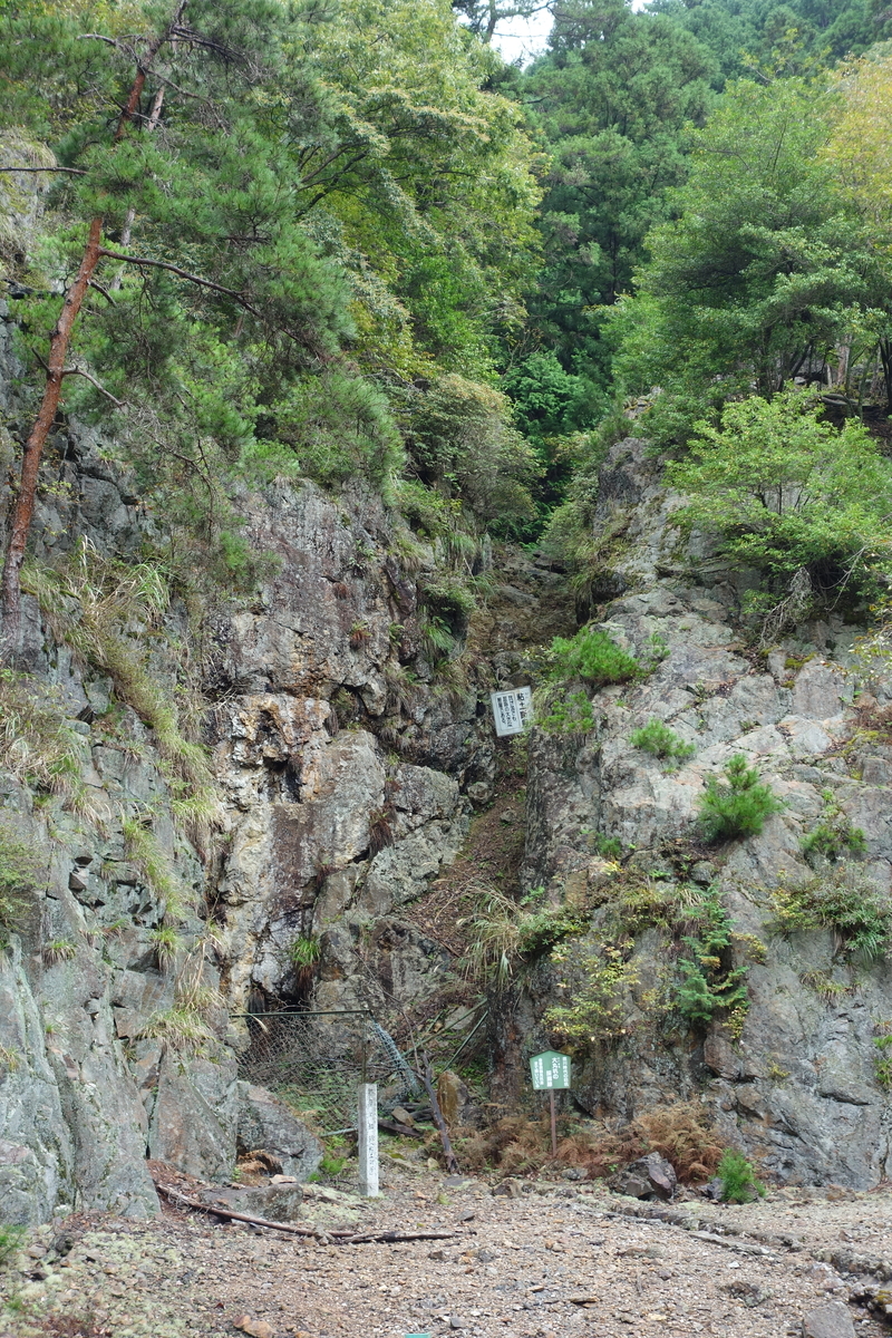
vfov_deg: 41.1
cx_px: 446
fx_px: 1784
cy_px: 669
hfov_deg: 28.1
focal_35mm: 48
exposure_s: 1/100
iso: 125
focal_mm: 17.8
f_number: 3.2
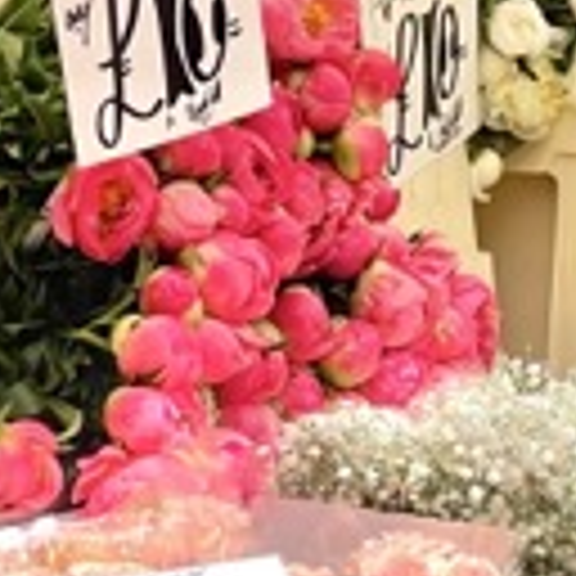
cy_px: 122
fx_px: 5987
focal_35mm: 318
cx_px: -45
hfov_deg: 5.5
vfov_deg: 5.5
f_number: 2.2
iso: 20
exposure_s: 1/694
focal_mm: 7.5
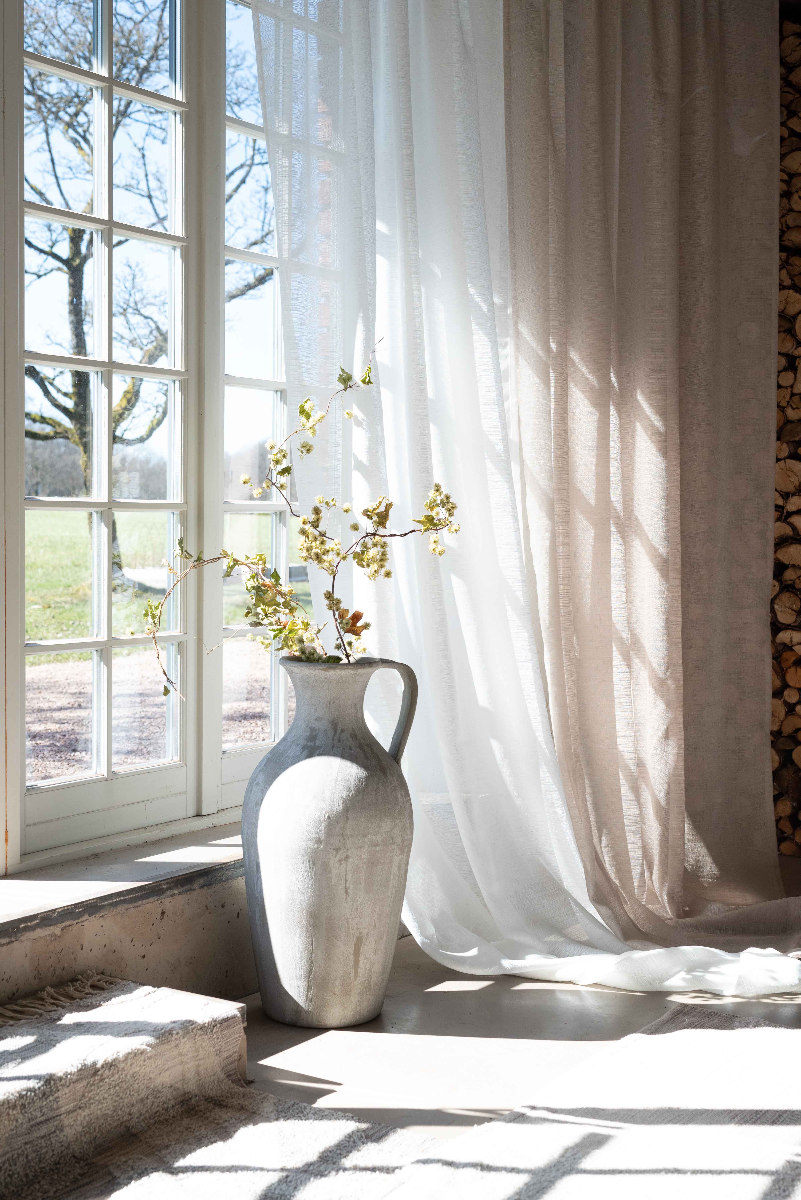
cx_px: 400
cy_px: 600
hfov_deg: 27.0
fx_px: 1667
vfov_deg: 39.6
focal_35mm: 50
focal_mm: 50
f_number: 6.3
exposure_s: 1/1000
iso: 1000
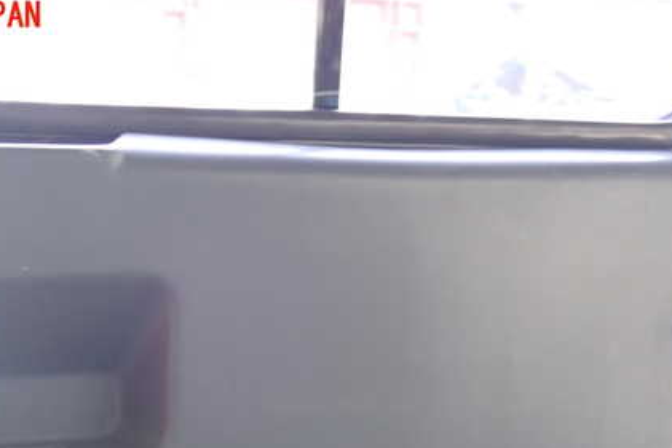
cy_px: 356
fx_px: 1494
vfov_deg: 16.9
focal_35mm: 80
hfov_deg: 25.2
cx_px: 230
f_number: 3.3
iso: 800
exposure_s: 1/20
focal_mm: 9.65
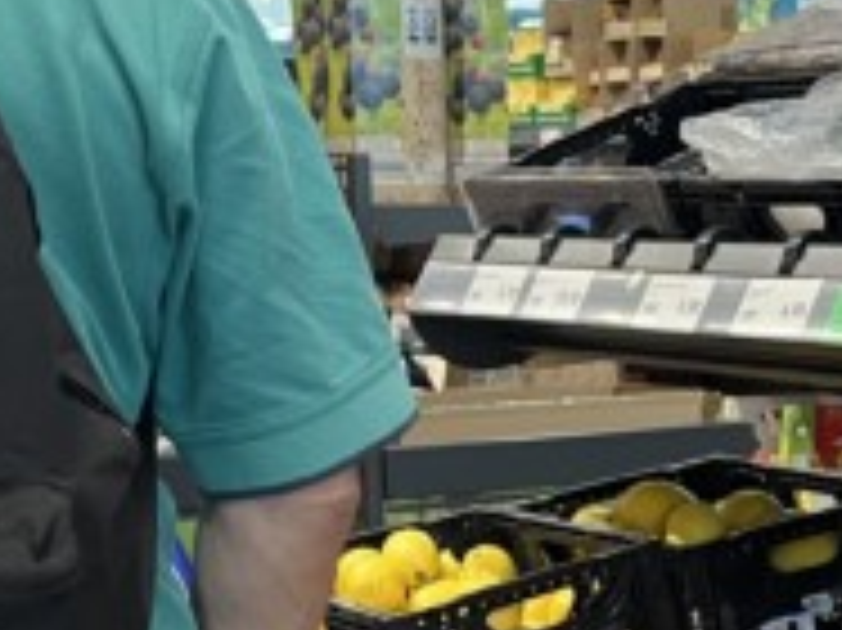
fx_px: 2601
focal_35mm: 107
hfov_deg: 18.0
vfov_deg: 13.5
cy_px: 738
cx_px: 833
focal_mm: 5.1
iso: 160
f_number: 1.6
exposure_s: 1/60
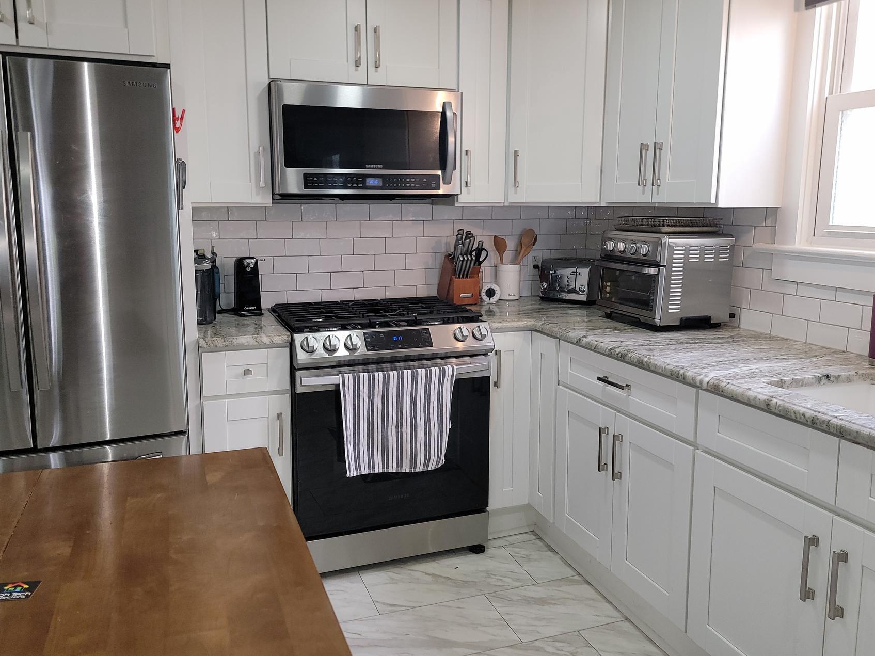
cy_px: 305
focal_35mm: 29
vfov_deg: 48.2
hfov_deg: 61.7
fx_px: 733
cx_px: 438
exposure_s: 1/60
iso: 100
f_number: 1.8
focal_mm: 6.7
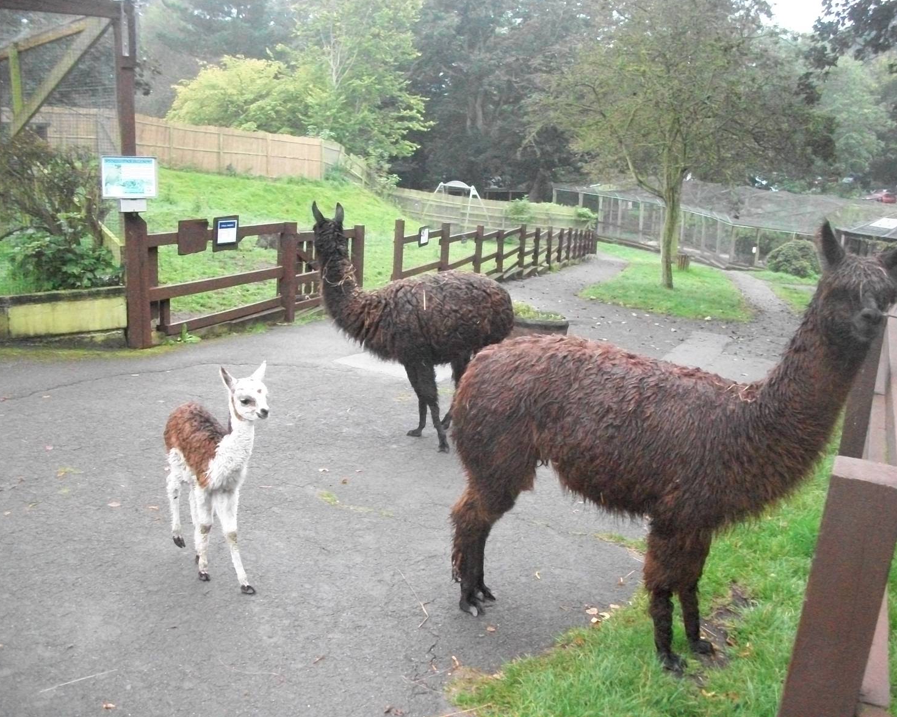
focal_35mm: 34
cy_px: 353
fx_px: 903
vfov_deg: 43.4
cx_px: 452
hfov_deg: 52.8
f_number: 2.9
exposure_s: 1/125
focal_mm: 5.7
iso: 800
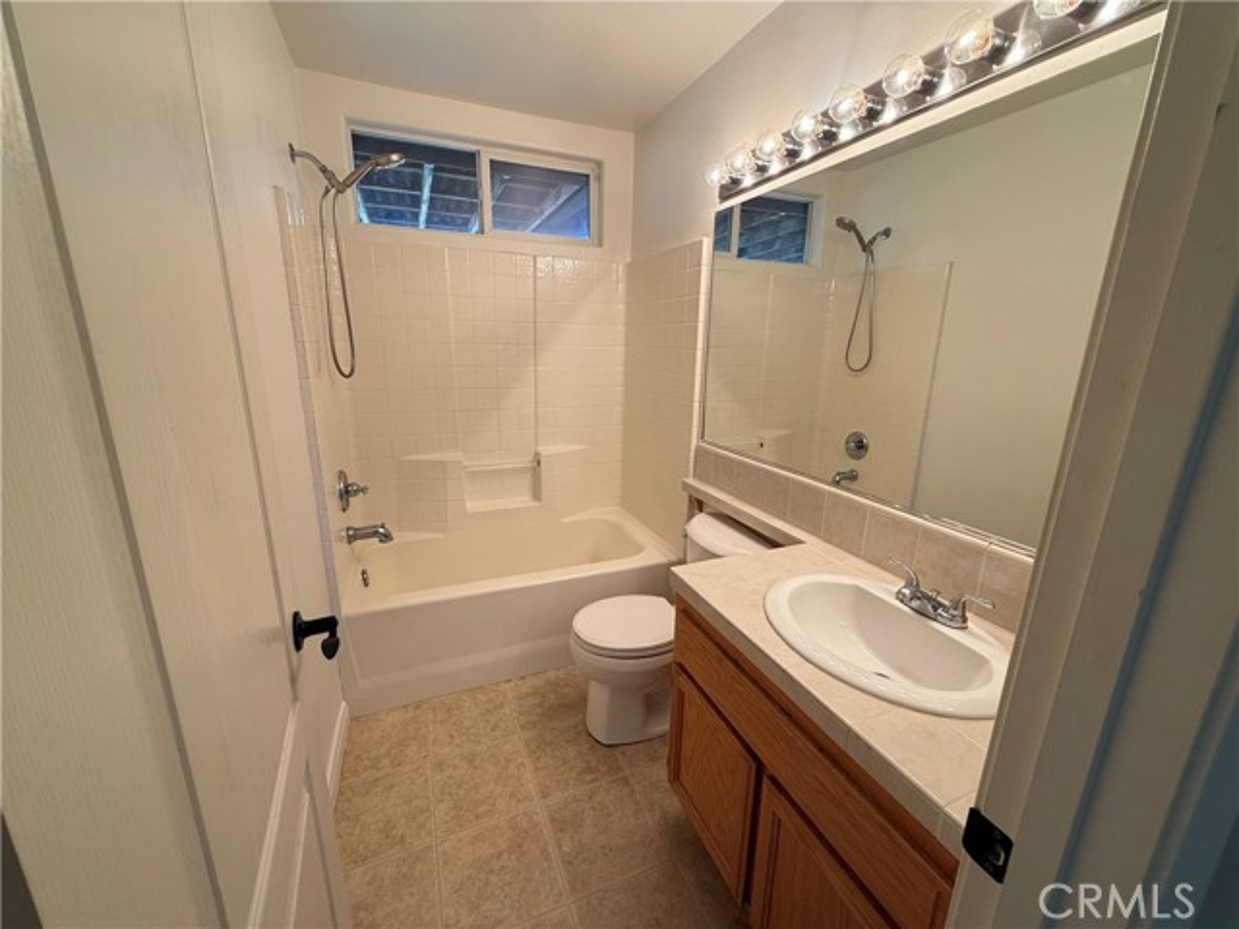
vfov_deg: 85.7
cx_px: 620
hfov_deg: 102.1
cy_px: 464
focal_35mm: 14
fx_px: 501
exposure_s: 1/120
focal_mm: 2.22
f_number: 2.2
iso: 80
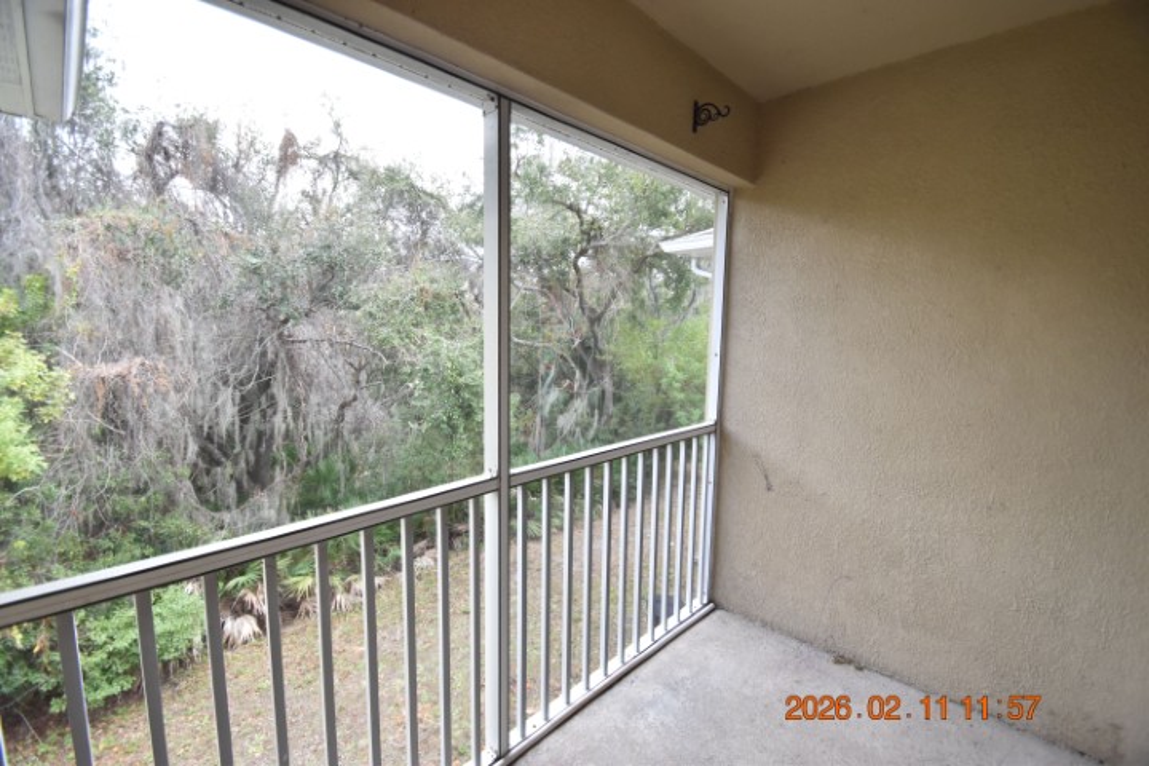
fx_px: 479
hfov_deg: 100.4
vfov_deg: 77.3
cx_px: 574
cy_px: 383
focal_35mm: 15
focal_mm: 10
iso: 800
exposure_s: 1/350
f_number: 3.5
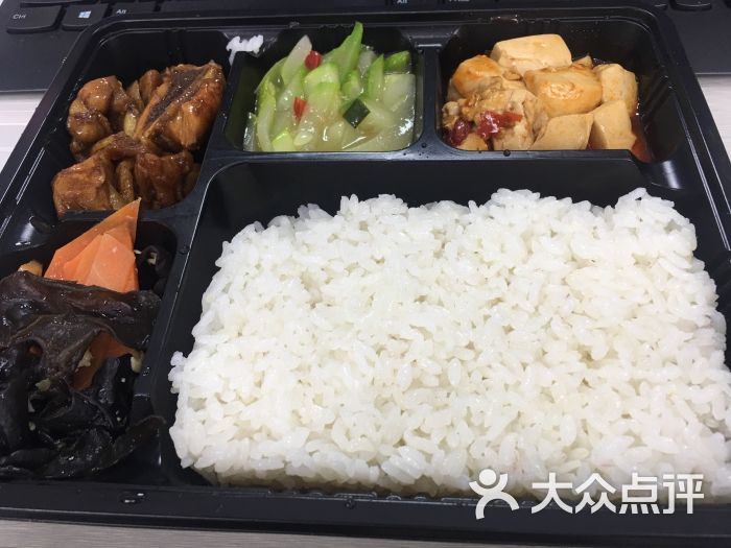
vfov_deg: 48.2
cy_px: 274
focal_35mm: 29
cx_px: 366
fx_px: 612
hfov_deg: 61.7
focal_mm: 4.15
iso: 40
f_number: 2.2
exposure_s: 1/17
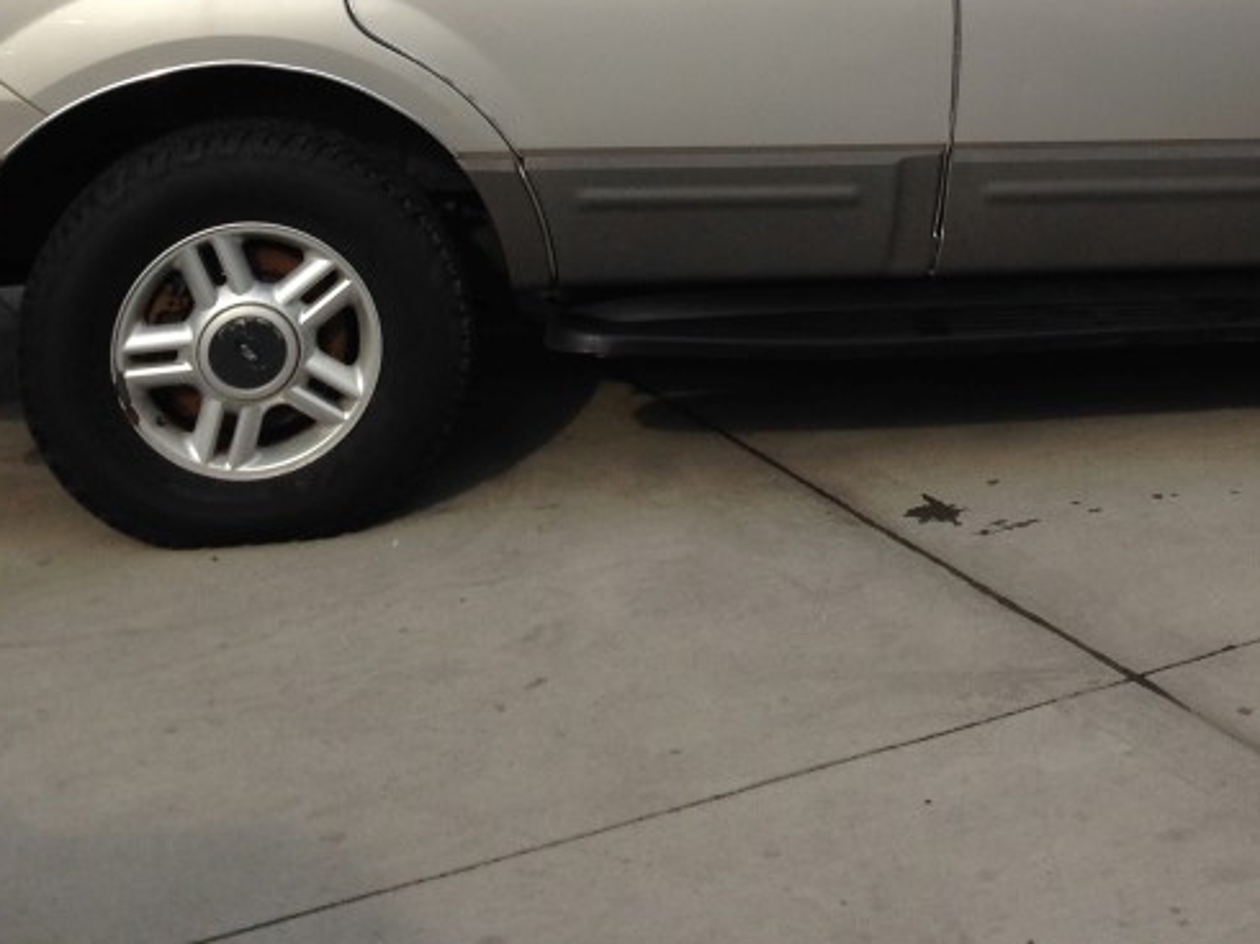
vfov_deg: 20.5
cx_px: 831
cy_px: -28
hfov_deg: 28.0
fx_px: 2510
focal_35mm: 69
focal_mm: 4.12
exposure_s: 1/1355
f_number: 2.4
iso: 50
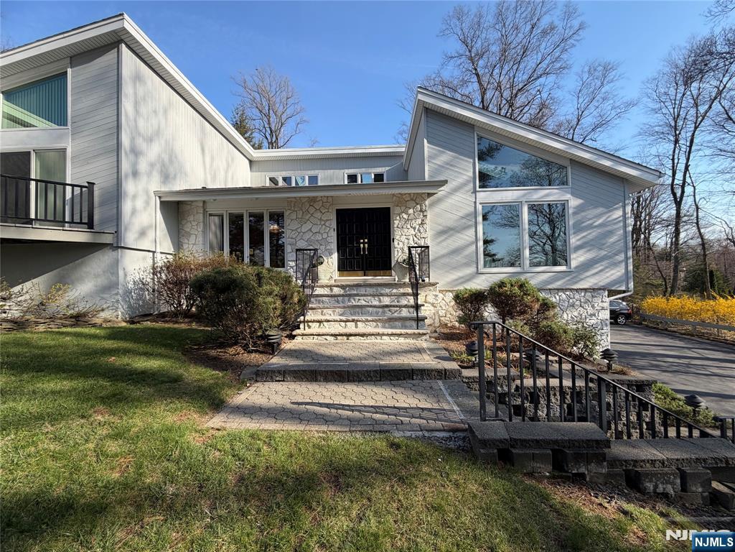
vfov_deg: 85.7
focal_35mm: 14
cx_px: 368
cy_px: 276
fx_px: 297
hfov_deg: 102.1
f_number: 2.2
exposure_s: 1/638
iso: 40
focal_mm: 2.22
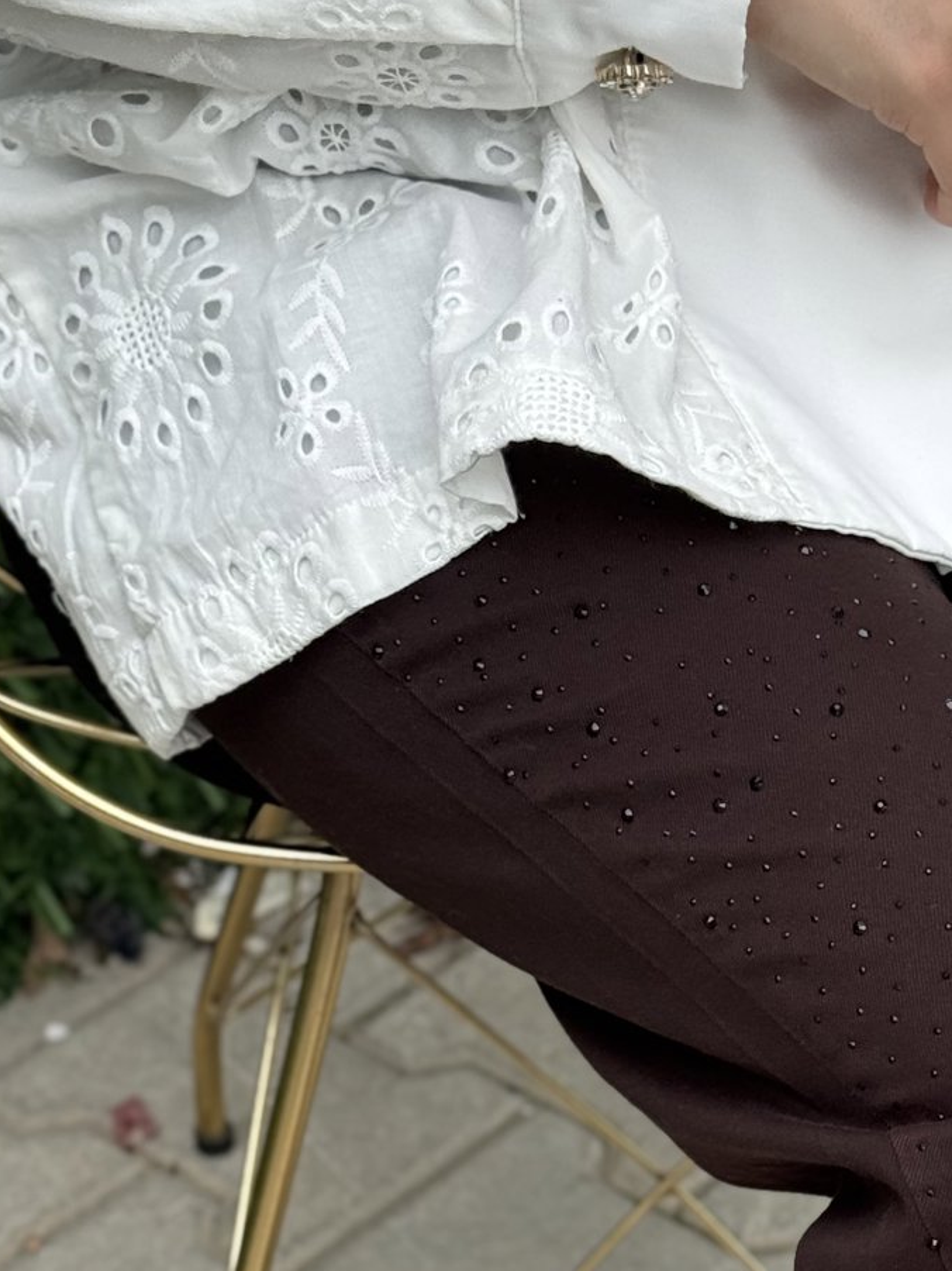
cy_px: 1372
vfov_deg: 17.5
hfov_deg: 13.4
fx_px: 3999
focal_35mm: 109
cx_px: 977
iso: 64
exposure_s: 1/1133
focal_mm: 6.76
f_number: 1.78
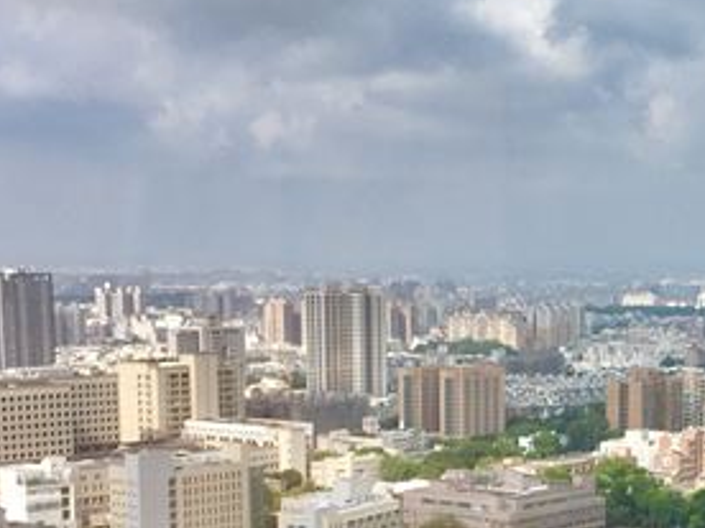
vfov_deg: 17.1
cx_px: 608
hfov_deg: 22.8
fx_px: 1711
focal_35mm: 84
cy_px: 561
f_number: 2.2
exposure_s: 1/120
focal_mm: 4.15
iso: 25
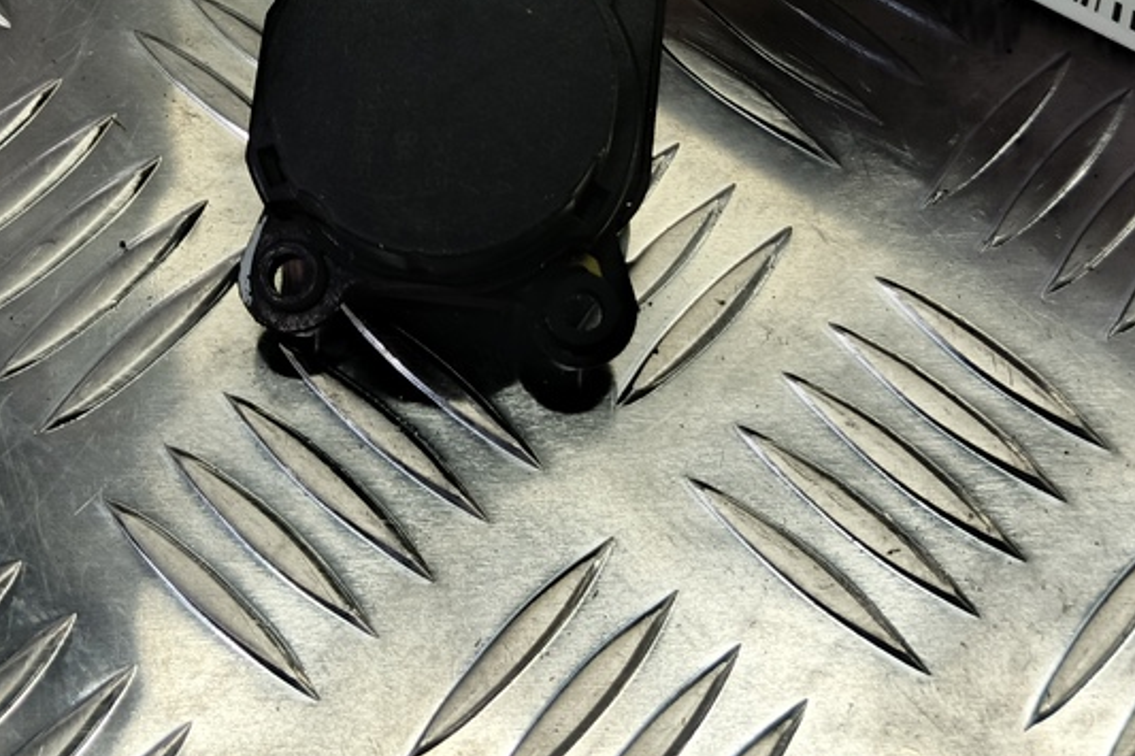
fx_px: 1450
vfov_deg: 27.8
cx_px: 475
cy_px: 38
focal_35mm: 46
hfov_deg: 42.6
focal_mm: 4.11
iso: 129
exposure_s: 1/66.7
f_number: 1.6
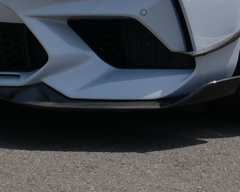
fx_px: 973
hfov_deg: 14.0
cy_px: -79
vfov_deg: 10.9
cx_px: 173
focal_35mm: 137
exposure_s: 1/500
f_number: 10
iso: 200
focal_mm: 18
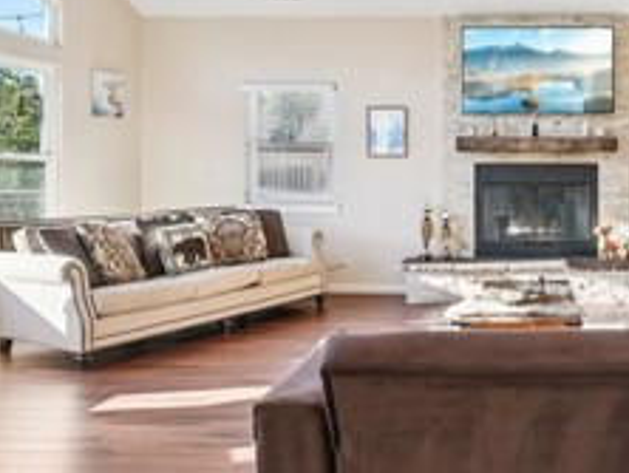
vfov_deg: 39.4
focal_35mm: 36
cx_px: 538
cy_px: 173
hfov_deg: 47.3
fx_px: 655
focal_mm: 13
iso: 250
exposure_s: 1/30
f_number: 8
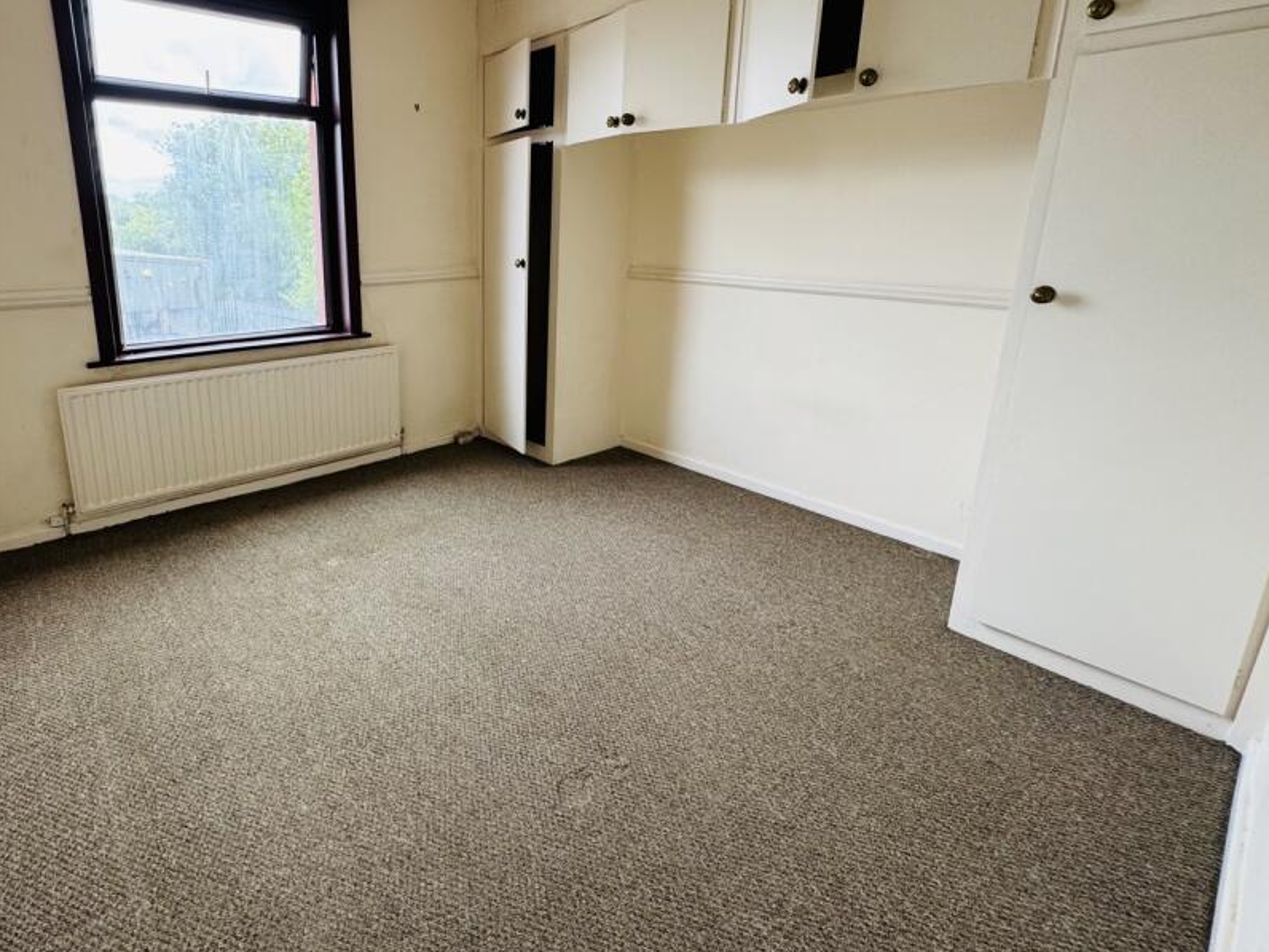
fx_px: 660
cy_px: 383
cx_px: 466
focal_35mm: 18
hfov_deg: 85.8
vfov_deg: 70.9
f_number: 2.2
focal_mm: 2.22
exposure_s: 1/99
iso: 64
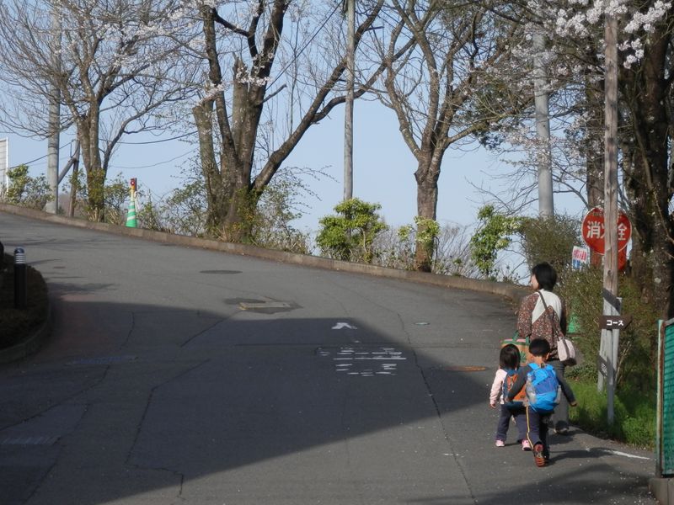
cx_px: 337
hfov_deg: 12.8
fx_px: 2998
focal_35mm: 154
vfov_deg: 9.6
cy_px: 252
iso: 80
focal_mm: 27.5
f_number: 5.5
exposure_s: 1/320
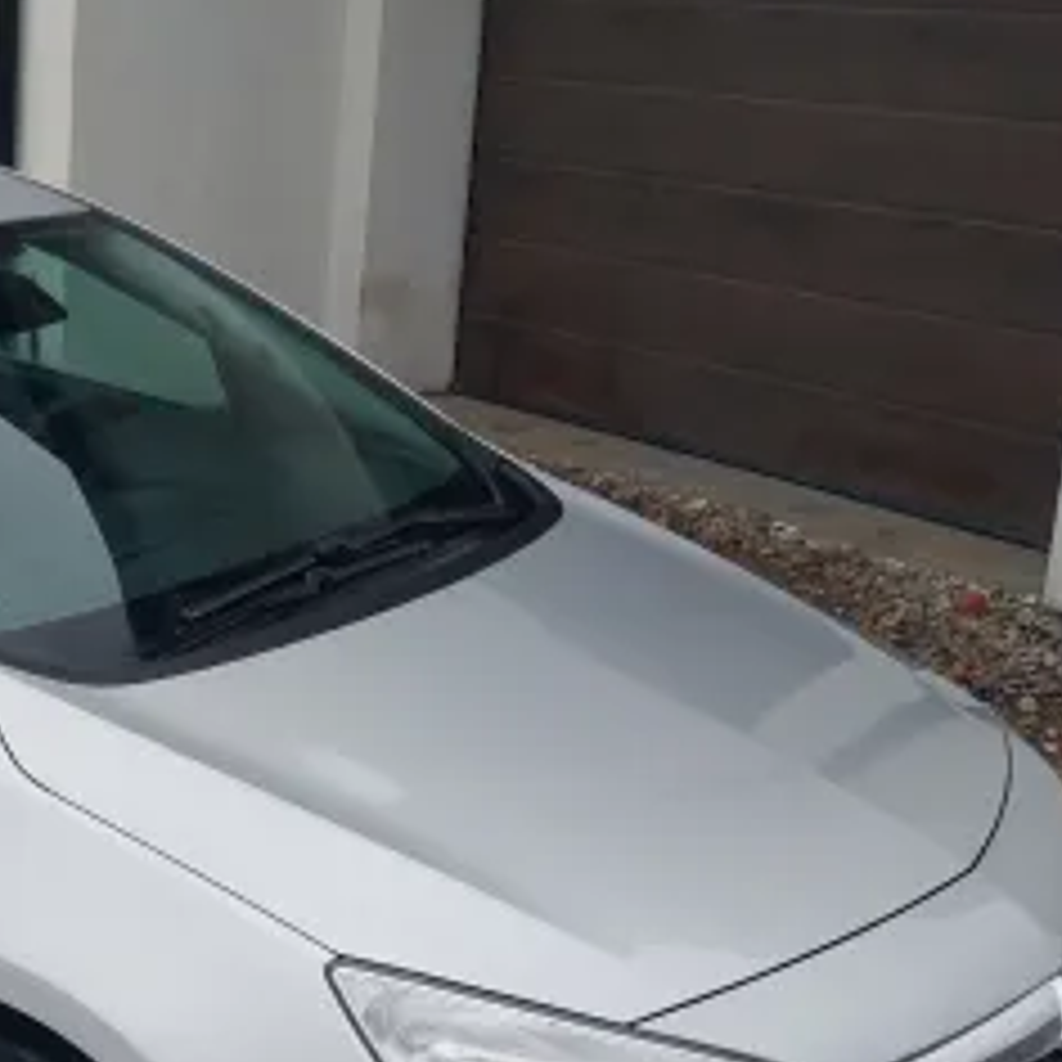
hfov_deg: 22.9
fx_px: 2499
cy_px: 666
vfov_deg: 23.9
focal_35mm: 72
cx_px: -40
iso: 32
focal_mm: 4.6
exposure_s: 1/100
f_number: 1.8
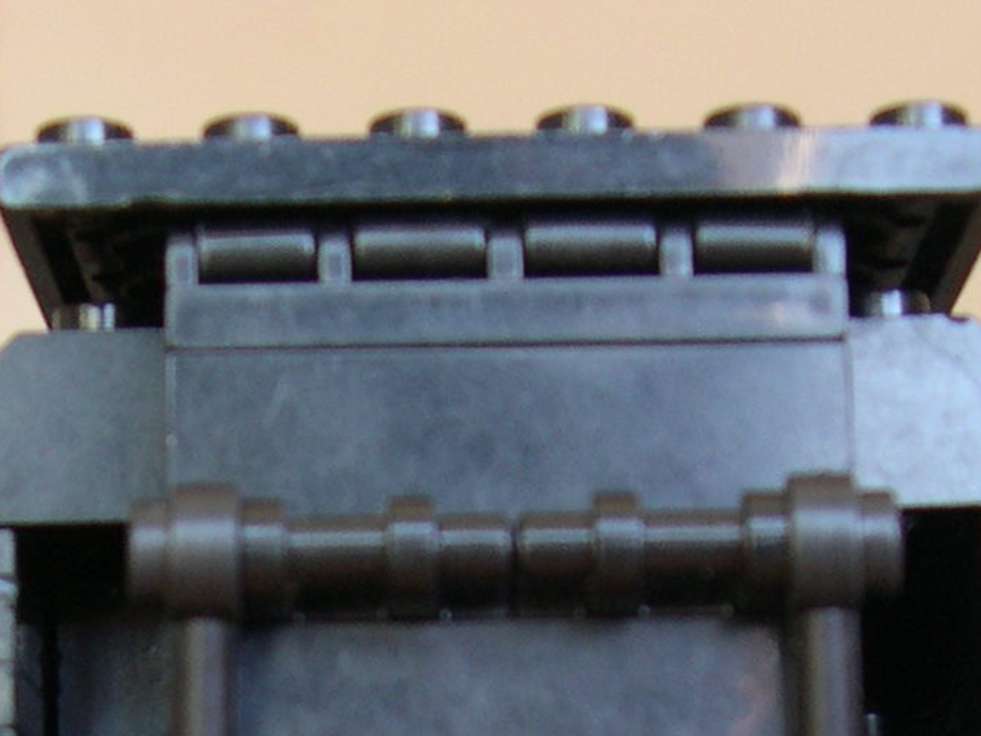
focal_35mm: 127
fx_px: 3599
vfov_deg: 11.2
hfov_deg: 15.5
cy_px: 1123
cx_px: 338
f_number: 2.8
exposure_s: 1/19.3
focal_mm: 8
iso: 100
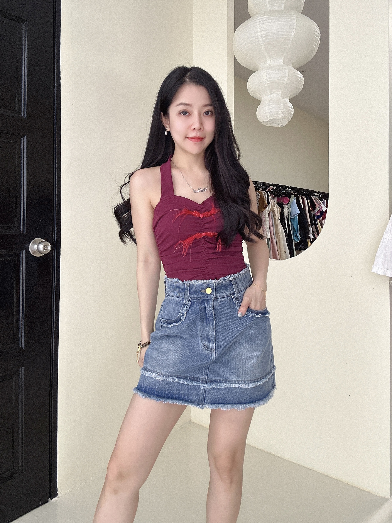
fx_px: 347
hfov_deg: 58.9
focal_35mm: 23
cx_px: 196
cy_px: 262
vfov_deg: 73.9
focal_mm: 2.69
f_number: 1.9
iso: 125
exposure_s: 1/60
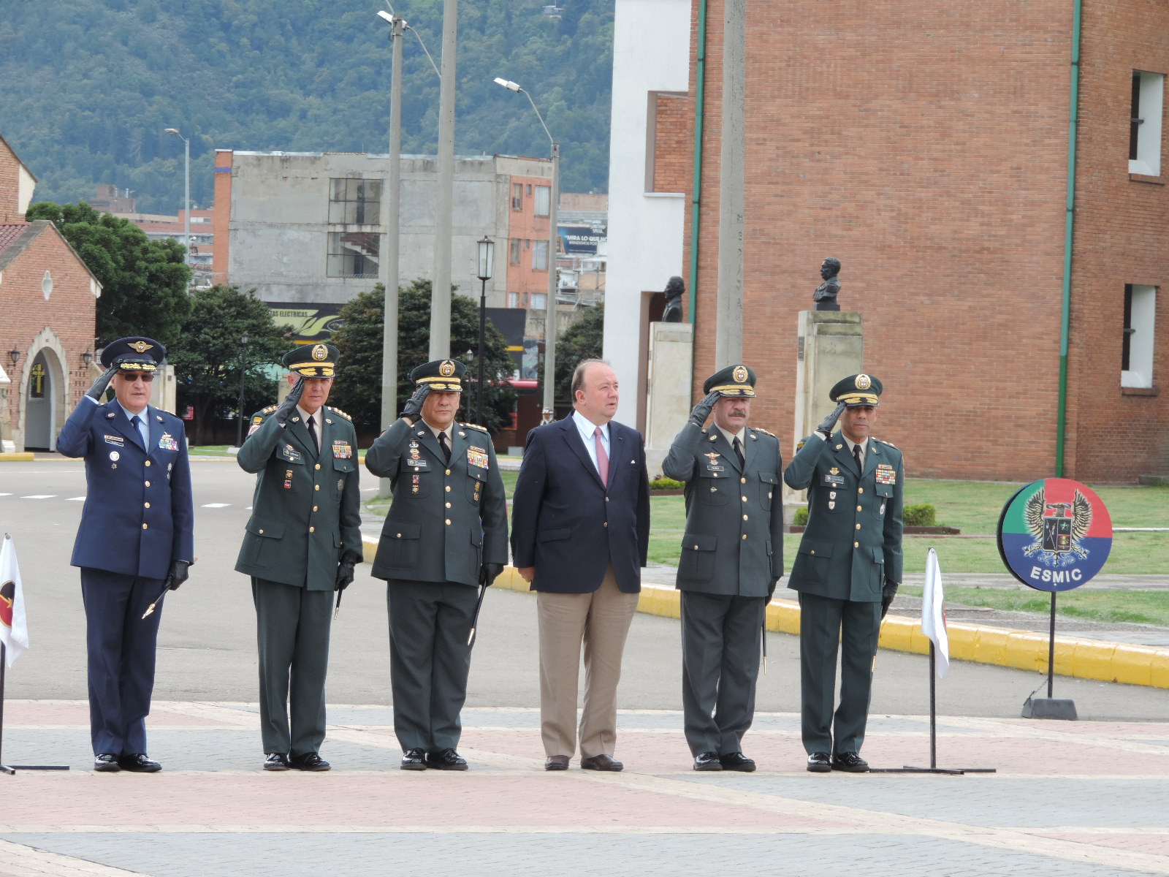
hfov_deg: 9.9
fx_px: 6754
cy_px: 438
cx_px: 584
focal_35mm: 200
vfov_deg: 7.4
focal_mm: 35.6
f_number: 4.6
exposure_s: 1/125
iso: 80
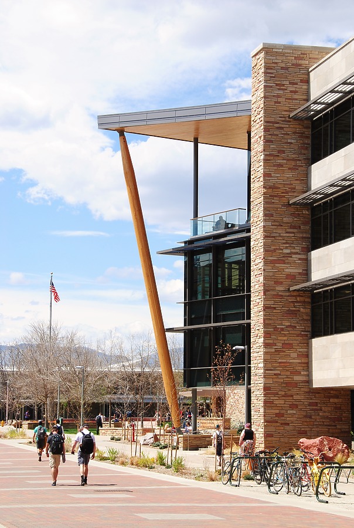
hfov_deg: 16.3
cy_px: 264
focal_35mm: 84
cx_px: 177
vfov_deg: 24.1
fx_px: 1233
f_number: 10
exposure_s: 1/250
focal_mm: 56
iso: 160
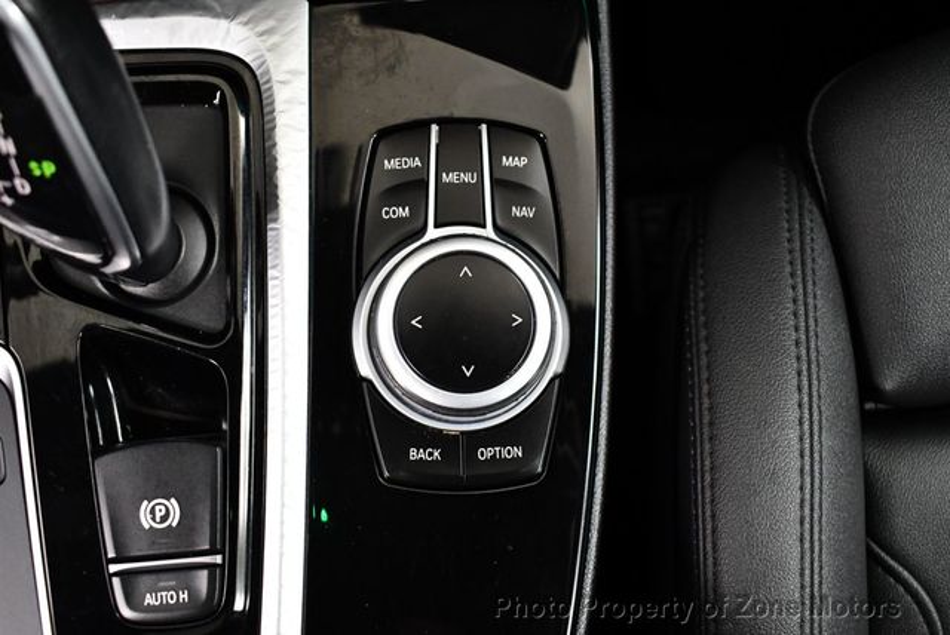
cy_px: 318
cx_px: 475
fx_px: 951
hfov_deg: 53.1
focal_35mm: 36
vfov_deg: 36.9
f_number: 3.5
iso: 3200
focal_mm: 18
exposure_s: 1/80
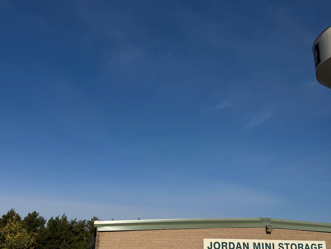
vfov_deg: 37.6
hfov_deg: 48.8
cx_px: 189
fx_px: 363
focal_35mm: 38
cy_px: 150
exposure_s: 1/10417
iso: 80
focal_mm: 6.76
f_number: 1.78
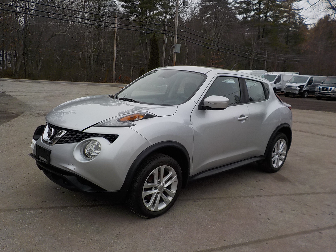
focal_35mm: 30
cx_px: 168
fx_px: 291
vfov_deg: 46.8
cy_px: 126
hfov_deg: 60.0
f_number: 3.3
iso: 125
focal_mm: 4.1
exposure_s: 1/320
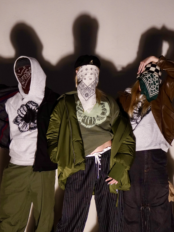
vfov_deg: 32.3
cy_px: 135
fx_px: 400
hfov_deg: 24.5
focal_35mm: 60
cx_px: 79
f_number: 4.5
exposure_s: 1/30
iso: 1600
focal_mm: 29
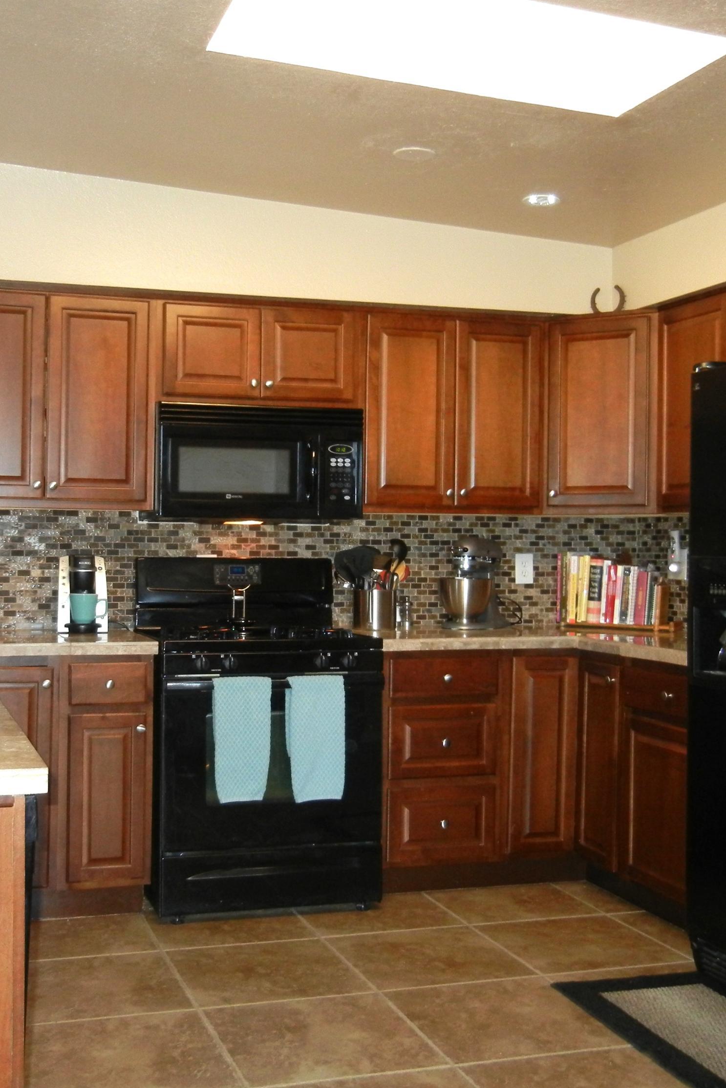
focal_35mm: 42
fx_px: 1270
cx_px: 279
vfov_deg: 46.4
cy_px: 540
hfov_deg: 31.8
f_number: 3.5
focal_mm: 5.4
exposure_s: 1/30
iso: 342
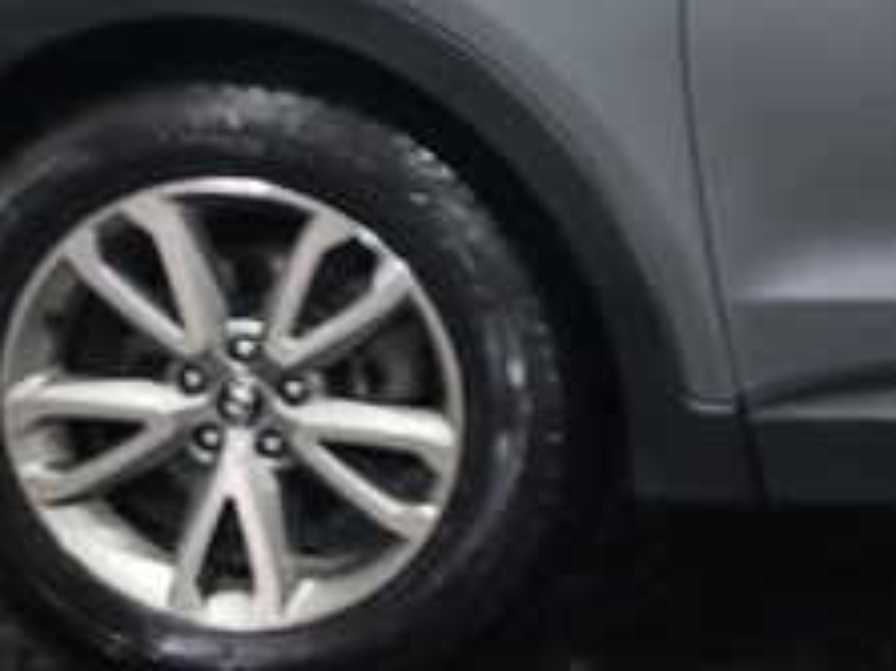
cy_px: 28
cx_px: 1599
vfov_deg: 12.7
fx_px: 2975
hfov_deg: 15.0
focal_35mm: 115
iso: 80
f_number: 1.8
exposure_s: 1/120
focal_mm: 7
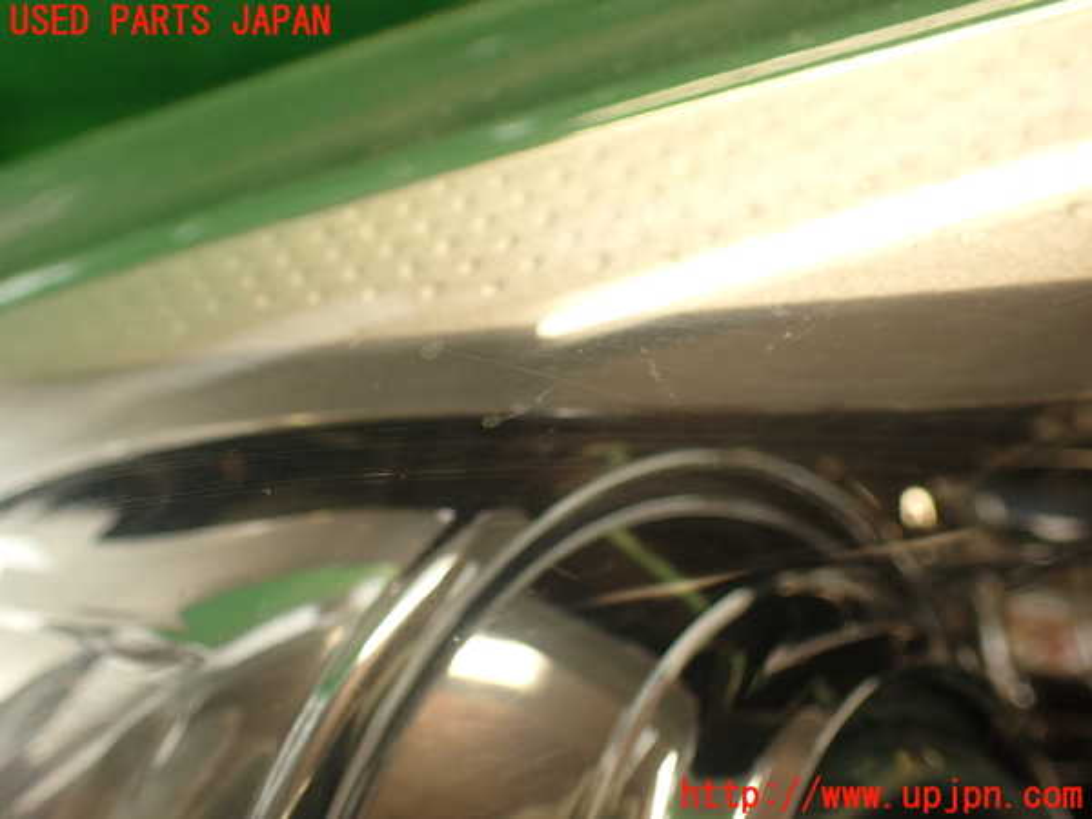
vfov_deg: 44.2
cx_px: 546
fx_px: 1009
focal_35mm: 32
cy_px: 410
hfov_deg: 56.8
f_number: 2.4
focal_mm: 5.79
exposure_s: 1/50
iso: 200
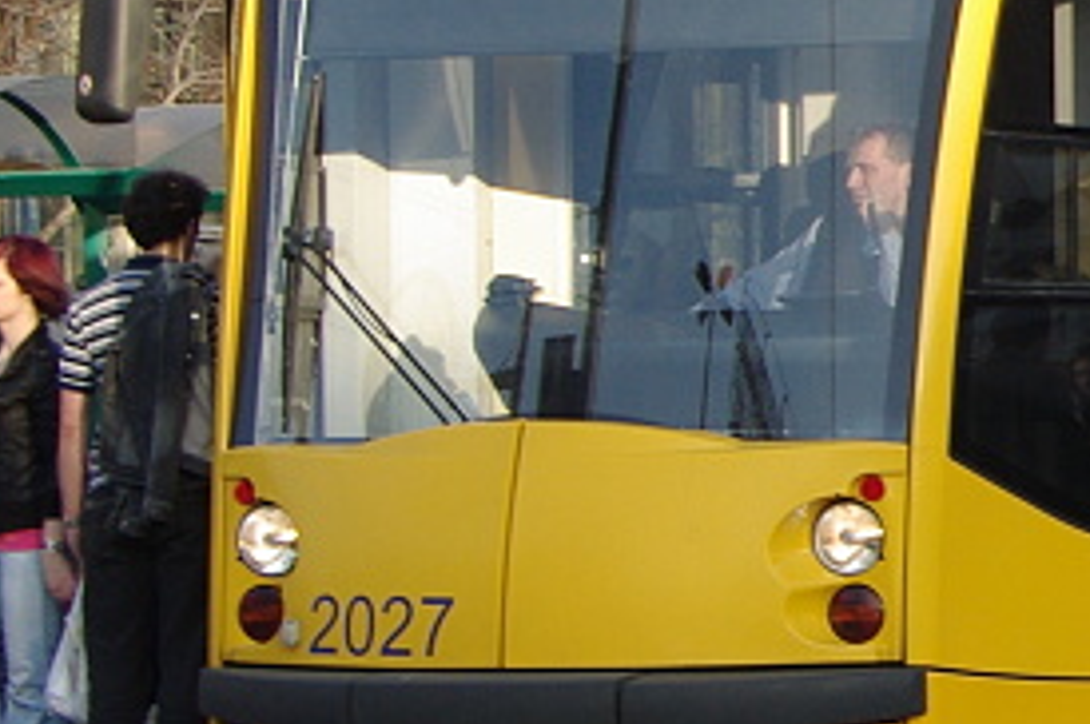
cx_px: 1949
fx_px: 4778
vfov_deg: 8.7
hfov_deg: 12.0
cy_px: 316
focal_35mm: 158
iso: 200
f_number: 7.1
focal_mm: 24
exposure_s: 1/160
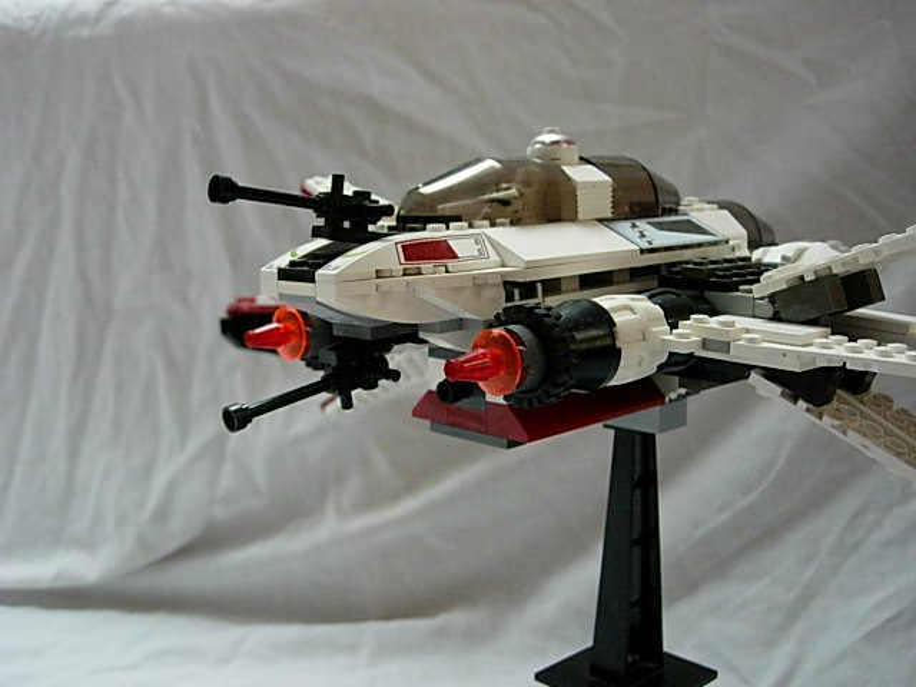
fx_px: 1006
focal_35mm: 38
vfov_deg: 37.7
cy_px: 344
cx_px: 458
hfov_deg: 49.0
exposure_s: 1/140
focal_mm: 7.8
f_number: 2.8
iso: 400
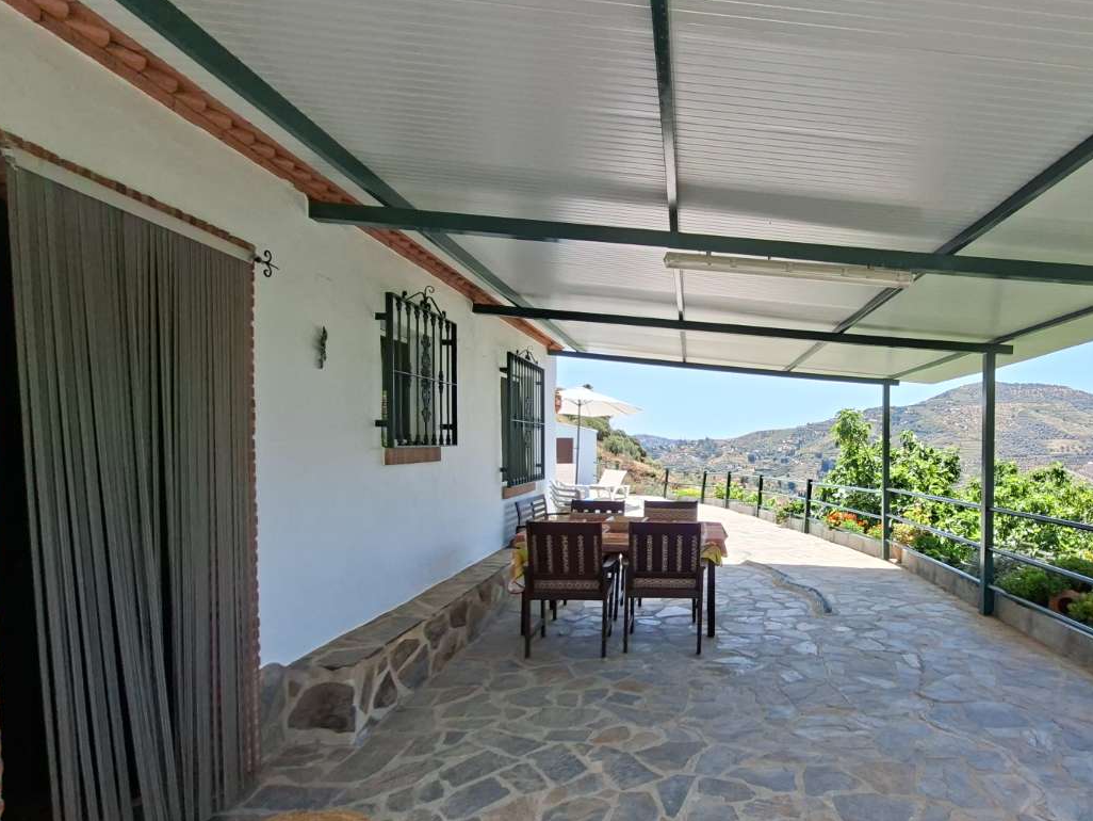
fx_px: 600
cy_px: 468
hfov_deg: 82.1
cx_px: 719
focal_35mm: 19
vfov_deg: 68.4
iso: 40
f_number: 2.2
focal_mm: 1.74
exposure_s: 1/600
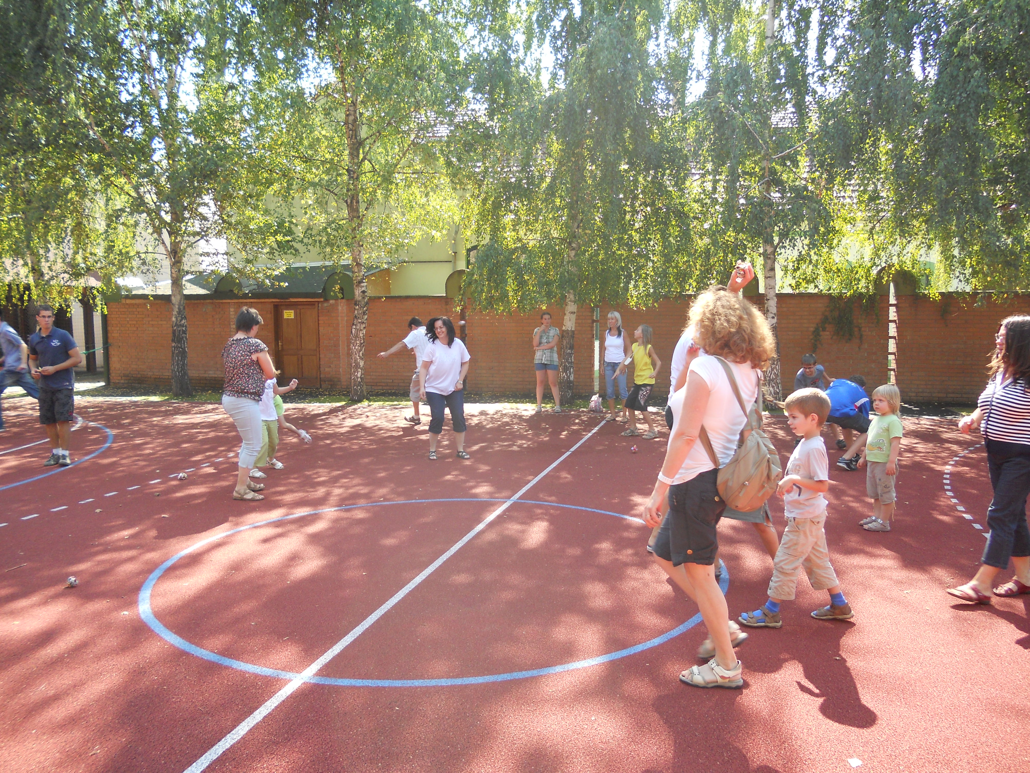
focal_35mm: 27
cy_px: 386
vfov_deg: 51.4
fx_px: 803
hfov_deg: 65.3
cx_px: 515
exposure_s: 1/125
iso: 80
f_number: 3.2
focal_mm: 4.9
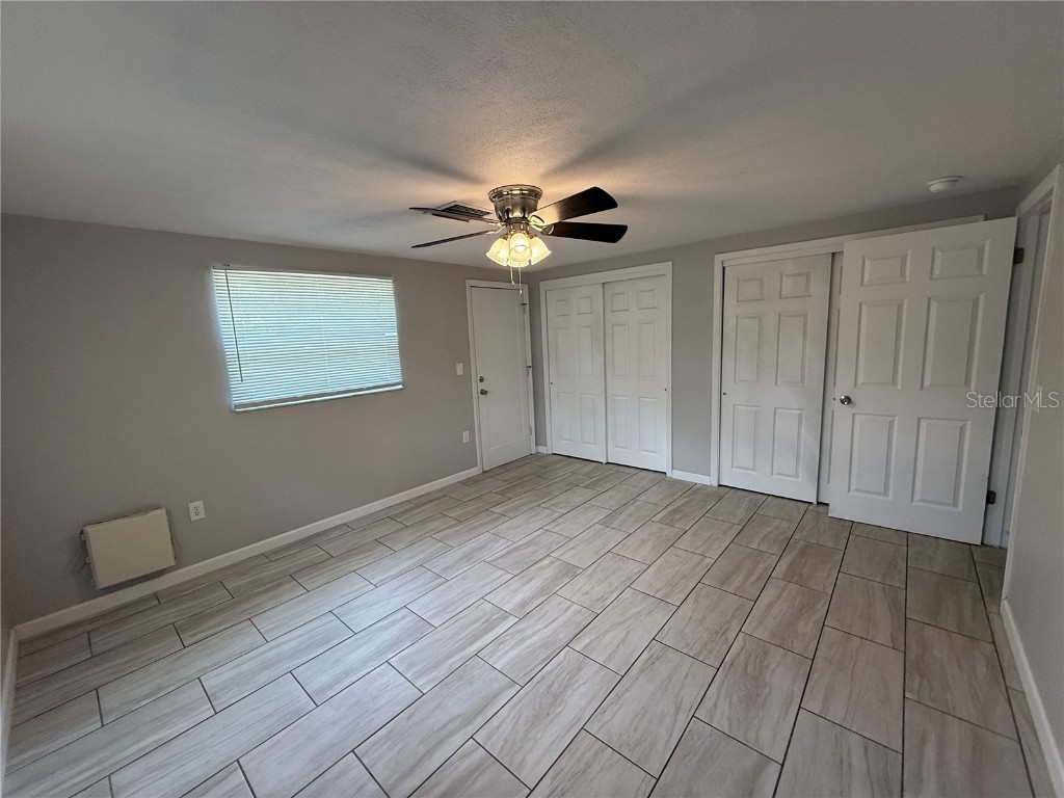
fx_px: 430
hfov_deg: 102.1
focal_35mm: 14
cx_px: 532
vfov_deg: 85.7
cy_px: 399
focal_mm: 2.22
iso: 200
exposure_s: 1/120
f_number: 2.2
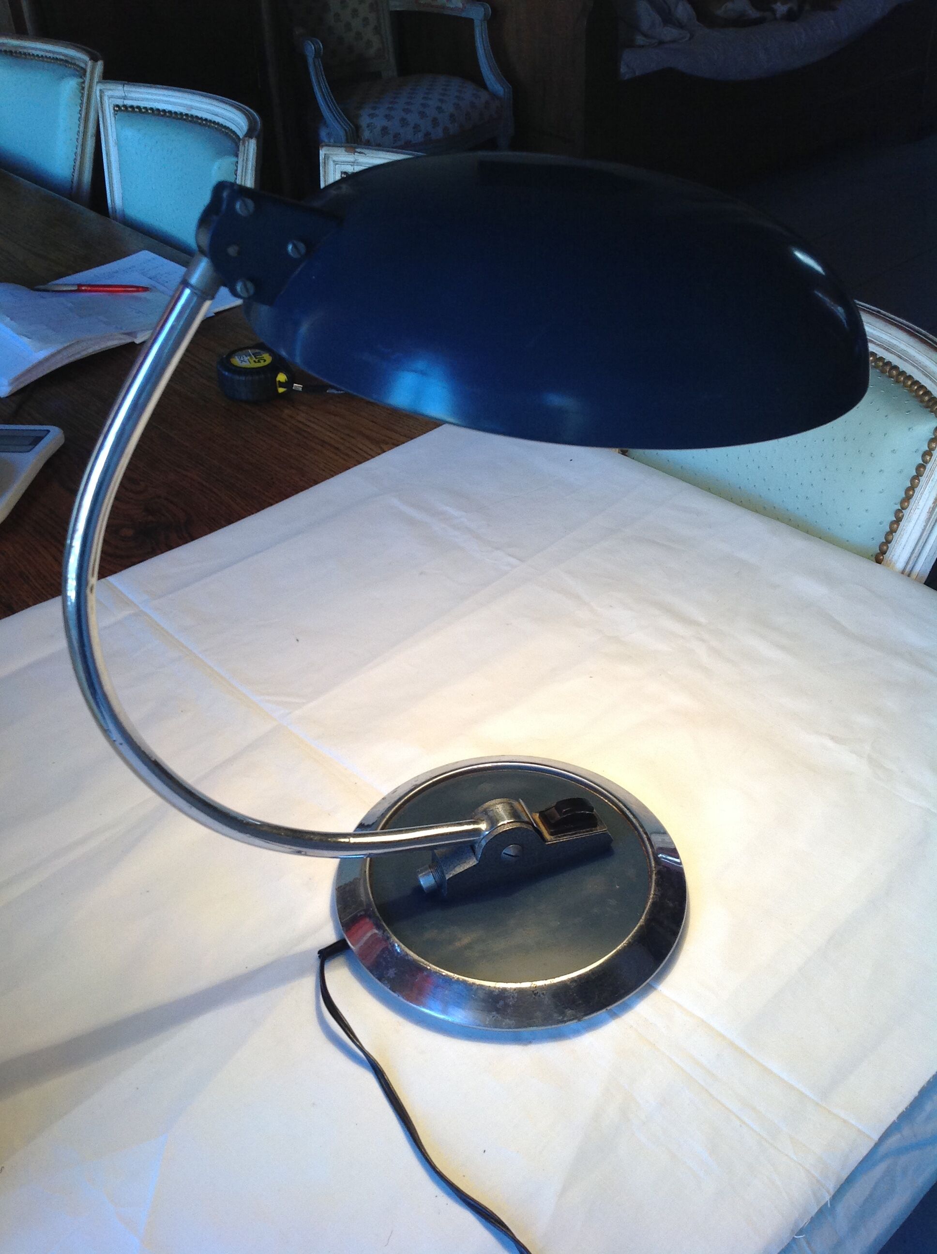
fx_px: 1267
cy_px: 627
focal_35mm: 35
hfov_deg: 40.6
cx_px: 468
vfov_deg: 52.7
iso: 100
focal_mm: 4.28
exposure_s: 1/100
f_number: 2.4
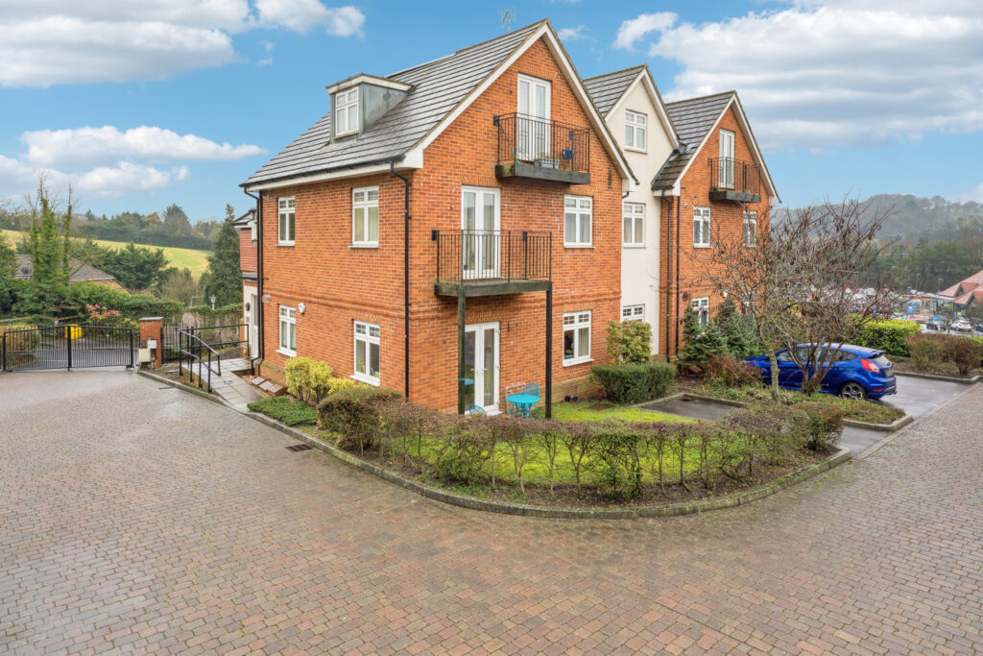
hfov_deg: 83.1
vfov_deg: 61.2
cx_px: 492
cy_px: 328
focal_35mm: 20
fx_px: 554
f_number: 8
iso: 640
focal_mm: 20.3
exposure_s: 1/100
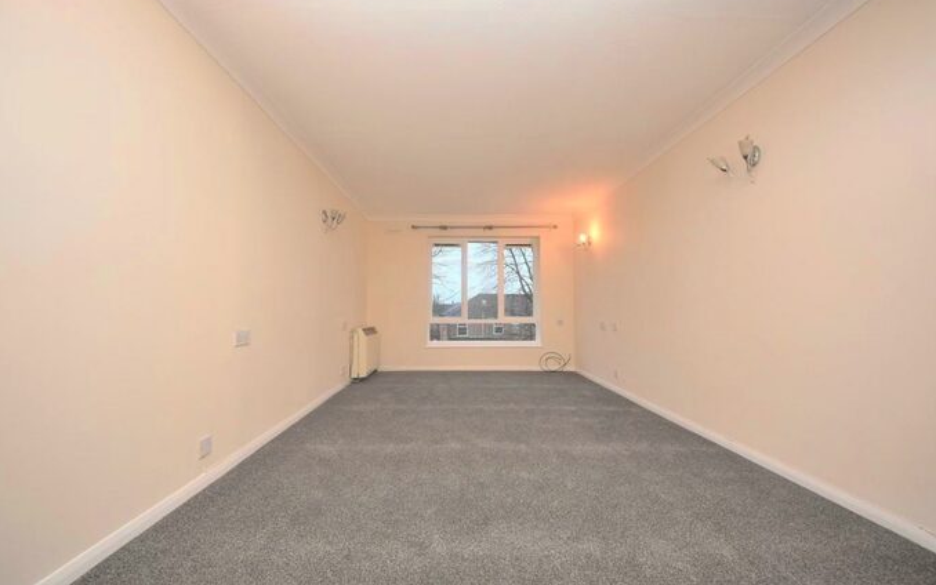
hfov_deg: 83.6
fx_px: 524
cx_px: 458
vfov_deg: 58.4
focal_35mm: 21
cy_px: 300
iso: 1100
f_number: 5
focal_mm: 13
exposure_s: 1/60
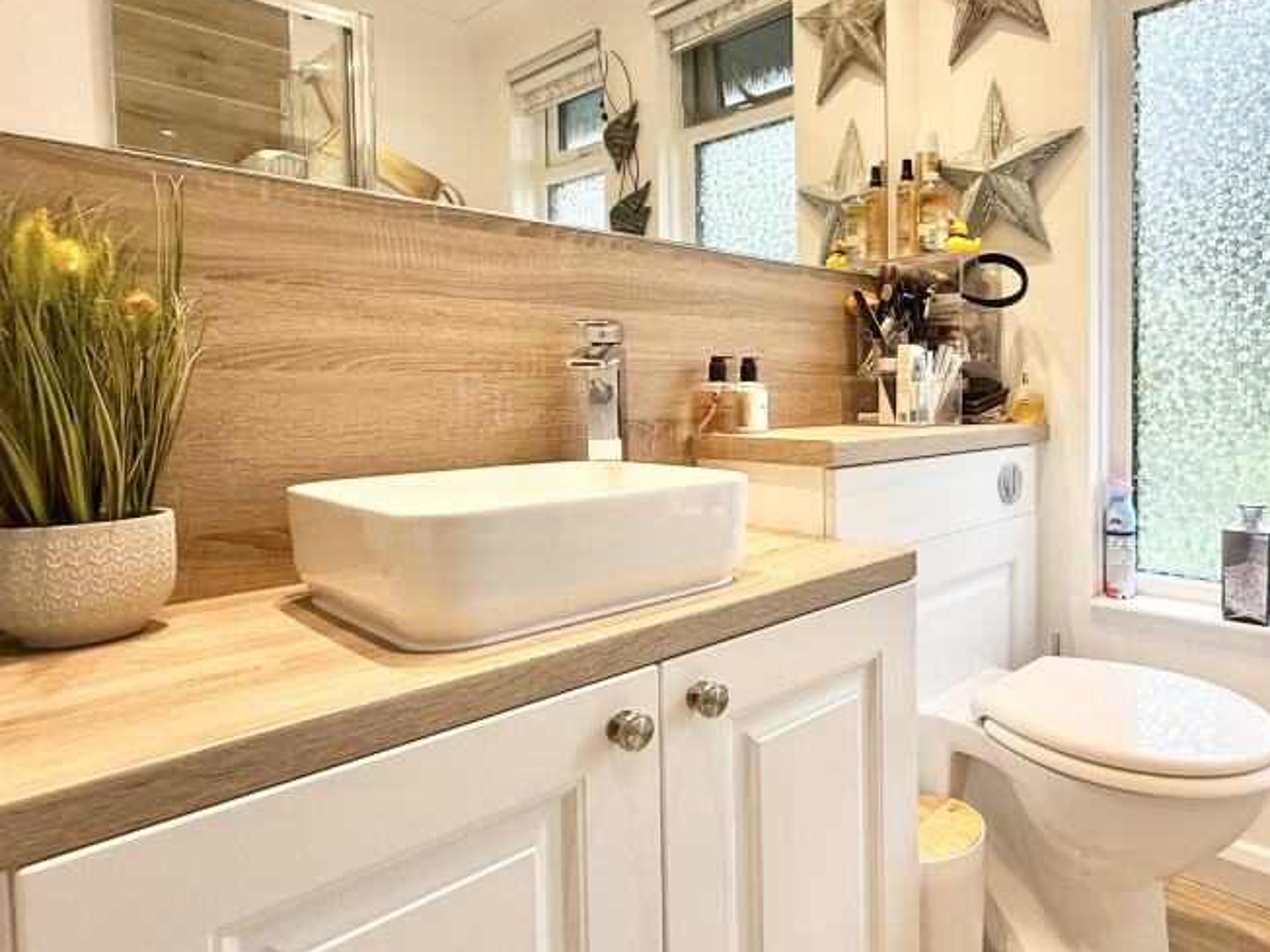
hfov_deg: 72.2
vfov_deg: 60.9
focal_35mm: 22
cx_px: 919
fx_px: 807
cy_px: 424
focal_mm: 2.22
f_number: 2.2
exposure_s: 1/100
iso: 64
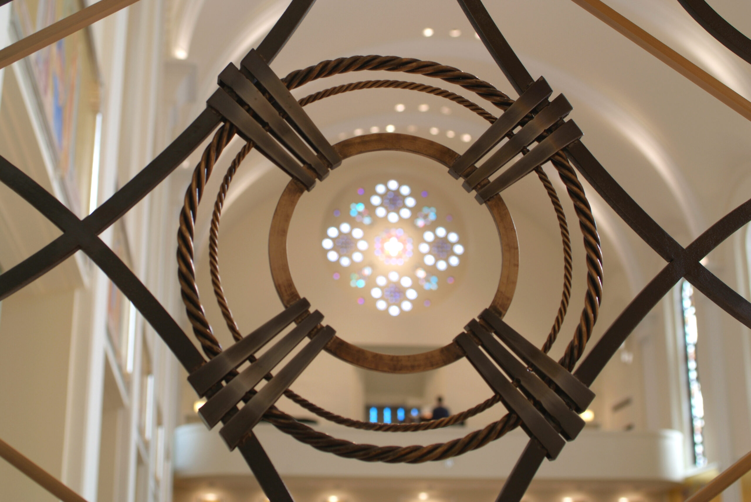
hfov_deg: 37.5
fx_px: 1107
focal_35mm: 53
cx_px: 376
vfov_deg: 25.6
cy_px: 251
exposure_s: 1/15
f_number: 4
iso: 100
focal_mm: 35
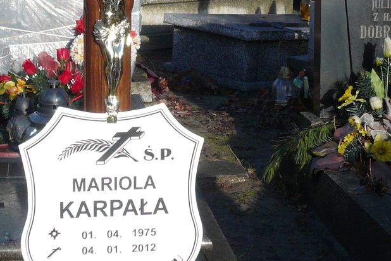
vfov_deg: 12.9
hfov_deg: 19.3
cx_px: 161
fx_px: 1151
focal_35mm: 106
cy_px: 54
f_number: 3.3
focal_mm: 6.9
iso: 100
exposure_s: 1/640
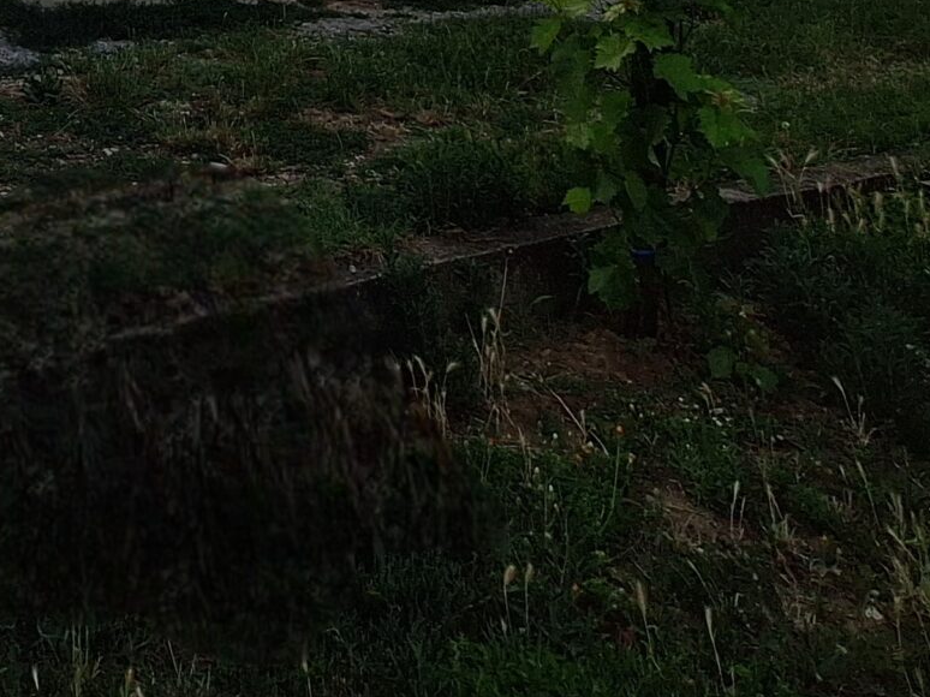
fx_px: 1155
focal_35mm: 43
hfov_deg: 38.3
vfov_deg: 24.8
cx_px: -29
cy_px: -379
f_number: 2.2
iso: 40
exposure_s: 1/286
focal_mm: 1.74
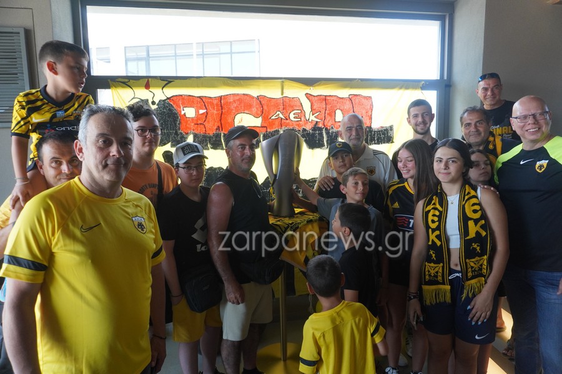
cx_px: 281
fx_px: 375
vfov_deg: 53.1
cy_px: 187
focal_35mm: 24
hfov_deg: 73.7
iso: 800
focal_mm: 16
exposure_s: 1/160
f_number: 4
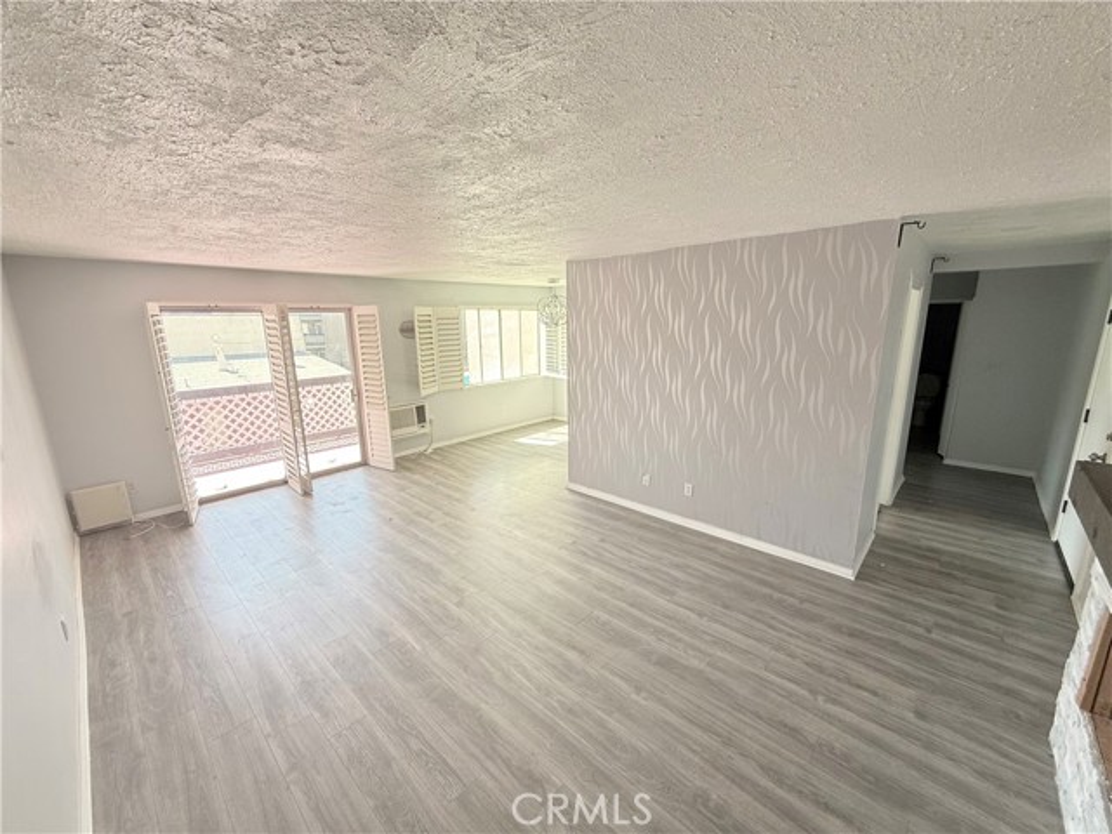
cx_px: 556
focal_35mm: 14
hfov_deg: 102.1
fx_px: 450
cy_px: 417
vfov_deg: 85.7
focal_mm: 2.22
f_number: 2.2
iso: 80
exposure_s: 1/99
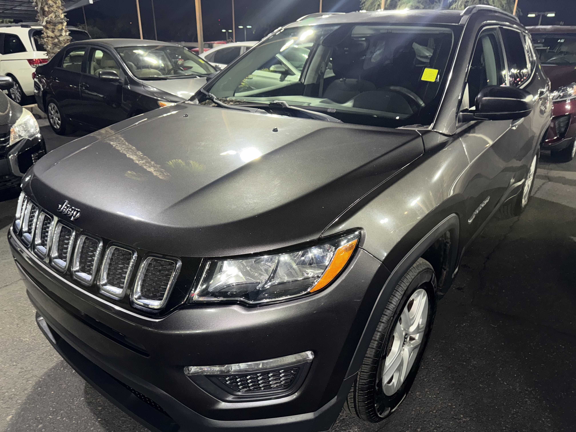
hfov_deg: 71.6
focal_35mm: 24
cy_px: 216
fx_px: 399
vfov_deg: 56.8
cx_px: 288
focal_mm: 6.76
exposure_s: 1/13
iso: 125
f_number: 1.78
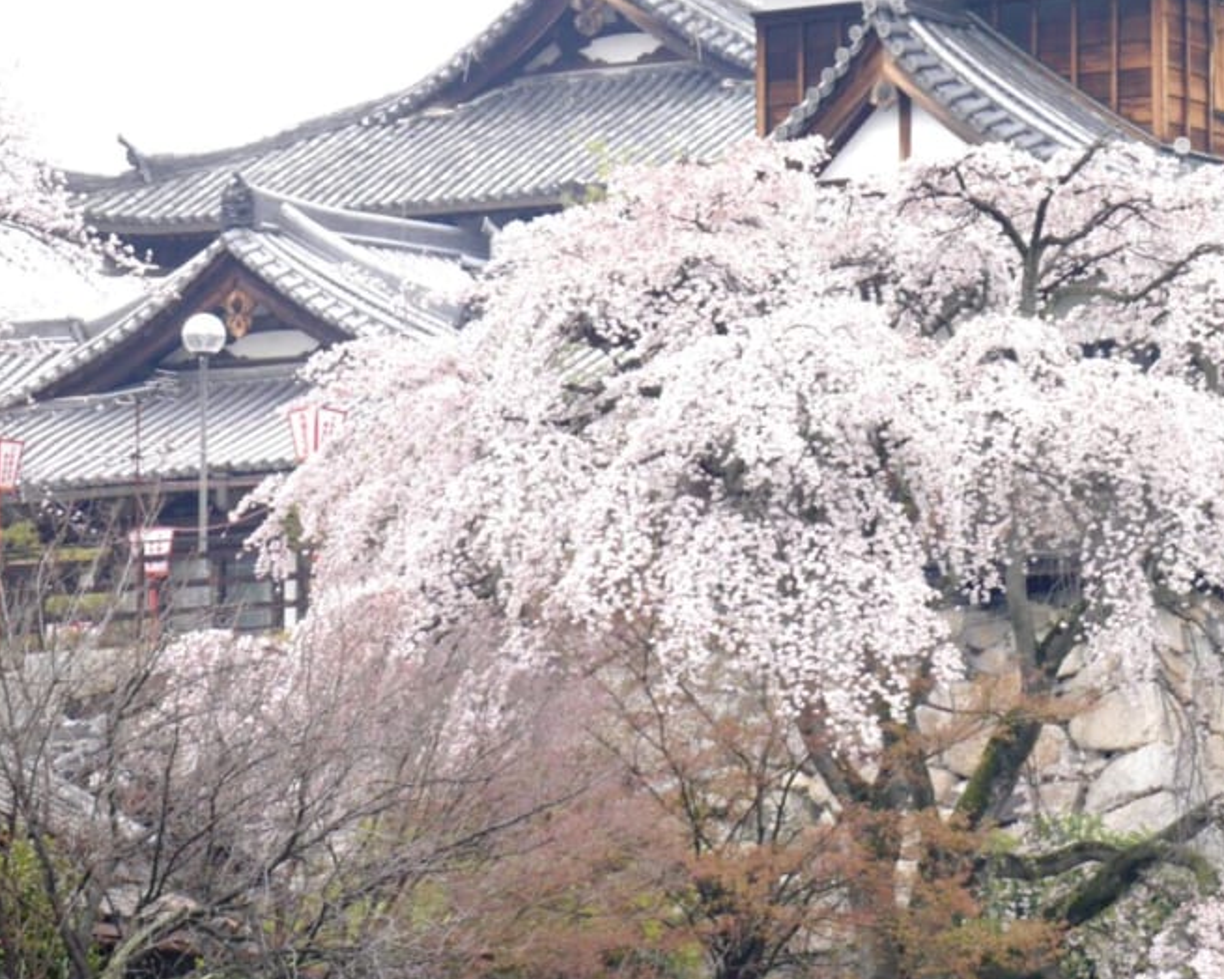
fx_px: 10723
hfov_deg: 6.5
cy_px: 353
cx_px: 903
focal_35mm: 296
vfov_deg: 5.2
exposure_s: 1/200
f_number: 5.4
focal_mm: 93
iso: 640
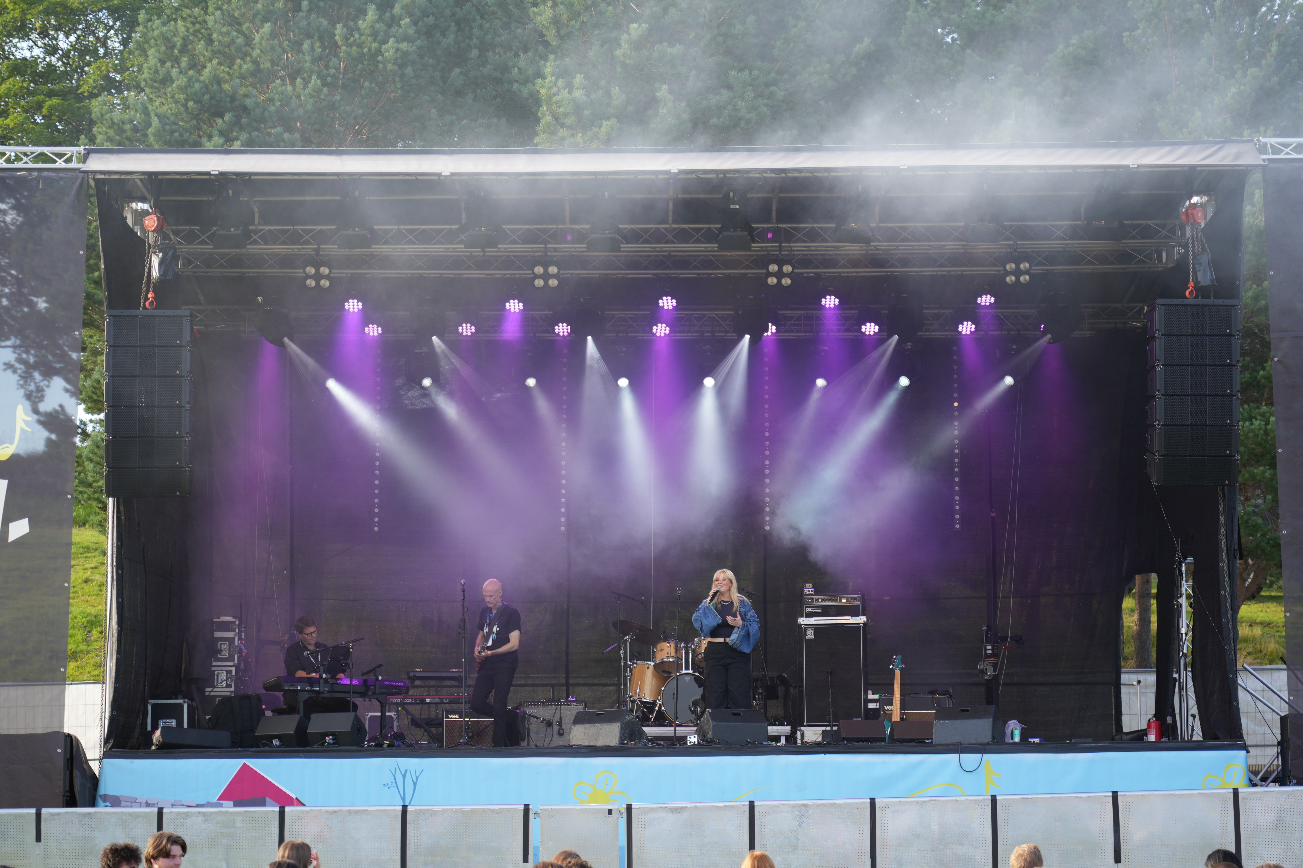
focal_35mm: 96
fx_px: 3474
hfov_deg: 21.2
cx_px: 652
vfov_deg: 14.3
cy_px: 434
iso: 160
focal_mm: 96
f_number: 4
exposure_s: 1/160
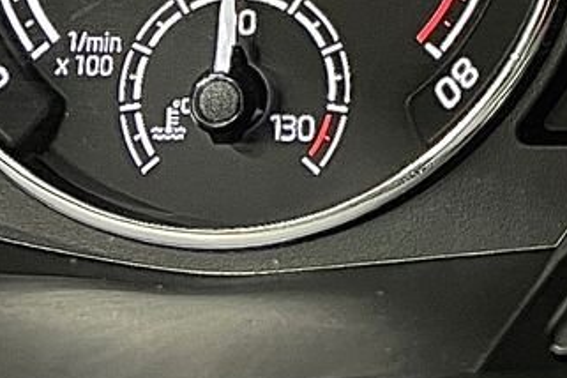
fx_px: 1591
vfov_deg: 12.2
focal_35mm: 101
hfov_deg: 18.2
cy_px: -341
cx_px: 827
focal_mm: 5.7
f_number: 1.5
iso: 800
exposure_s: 1/29
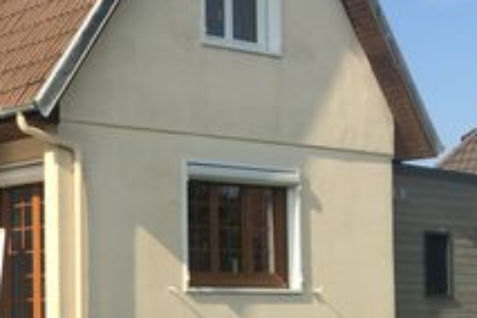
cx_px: -110
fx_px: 1126
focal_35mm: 85
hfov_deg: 22.0
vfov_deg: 15.9
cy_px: 269
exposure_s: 1/1326
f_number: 2.2
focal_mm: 4.15
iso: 25
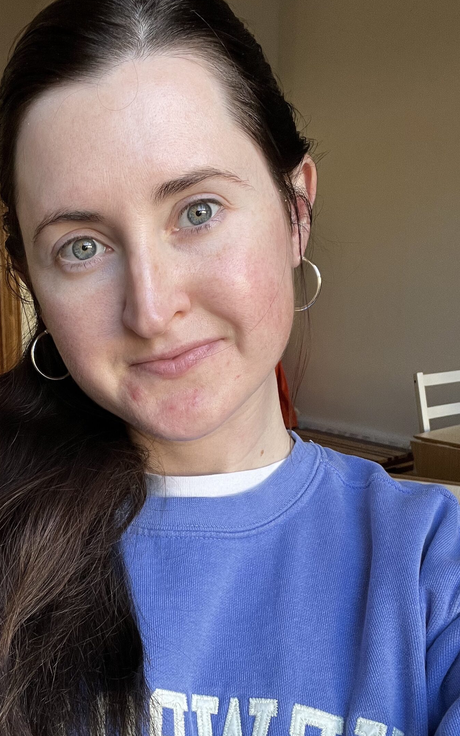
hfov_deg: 33.3
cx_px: 152
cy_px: 435
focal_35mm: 38
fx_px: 762
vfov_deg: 51.3
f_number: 2.2
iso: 80
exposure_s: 1/60
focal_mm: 2.71
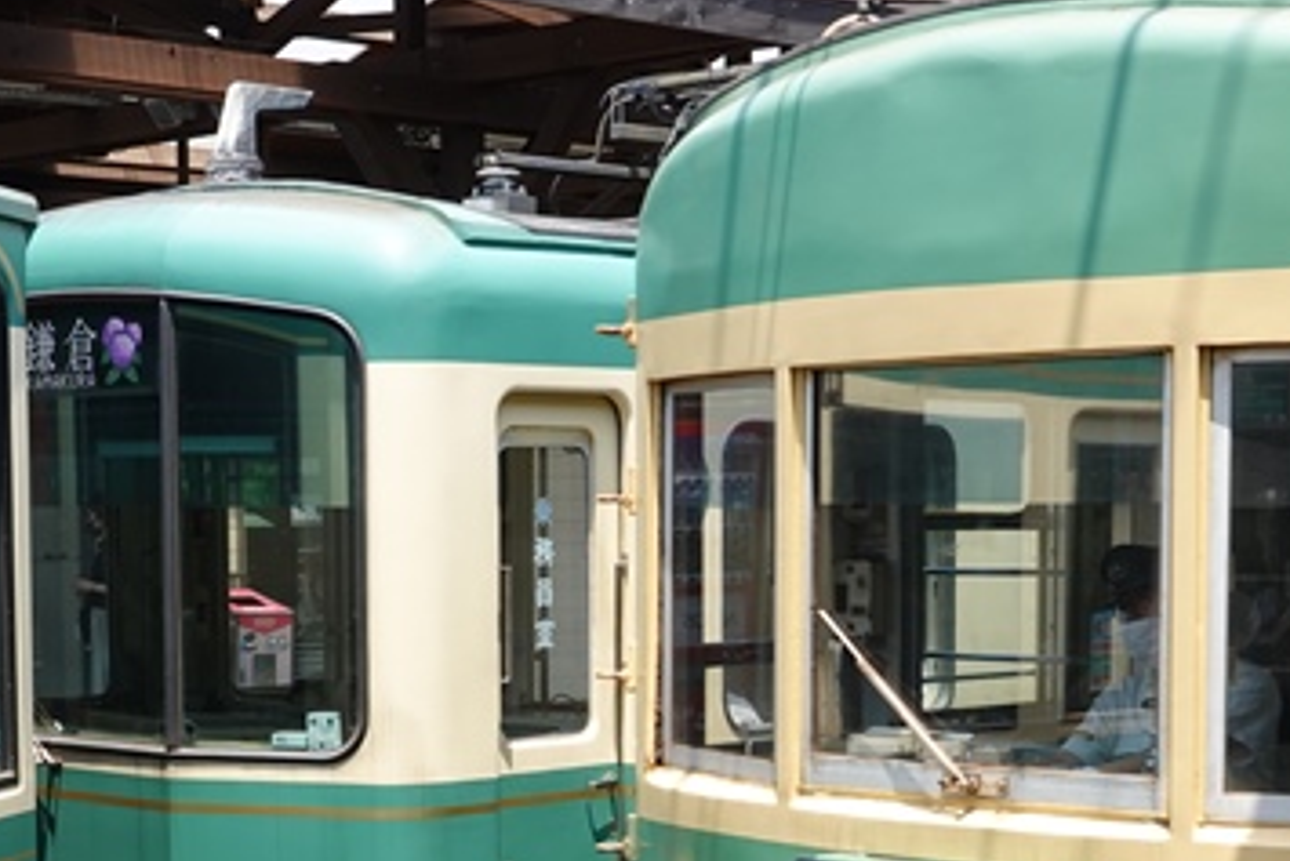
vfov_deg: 16.3
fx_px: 2975
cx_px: 589
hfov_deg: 24.5
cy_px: 754
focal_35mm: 83
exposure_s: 1/250
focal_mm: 16.86
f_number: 5
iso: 160
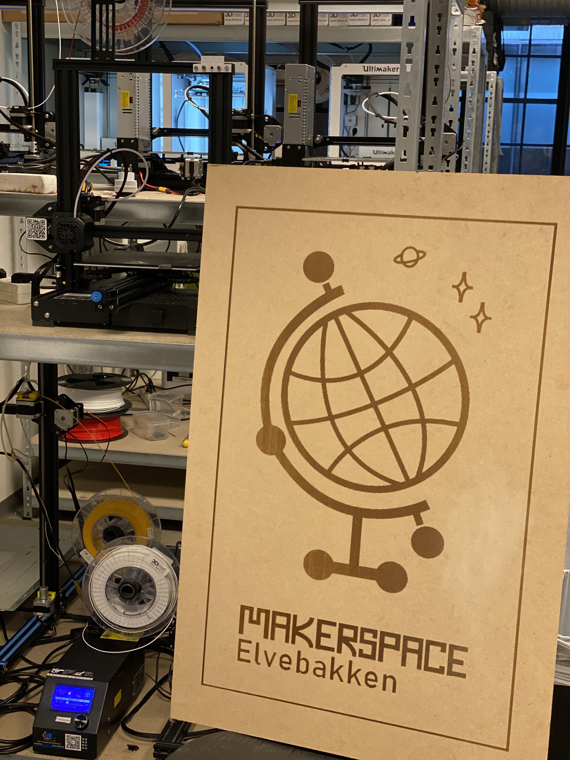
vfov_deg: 36.8
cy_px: 380
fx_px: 1142
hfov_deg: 28.0
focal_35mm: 52
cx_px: 285
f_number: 2
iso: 250
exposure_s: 1/78
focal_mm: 6
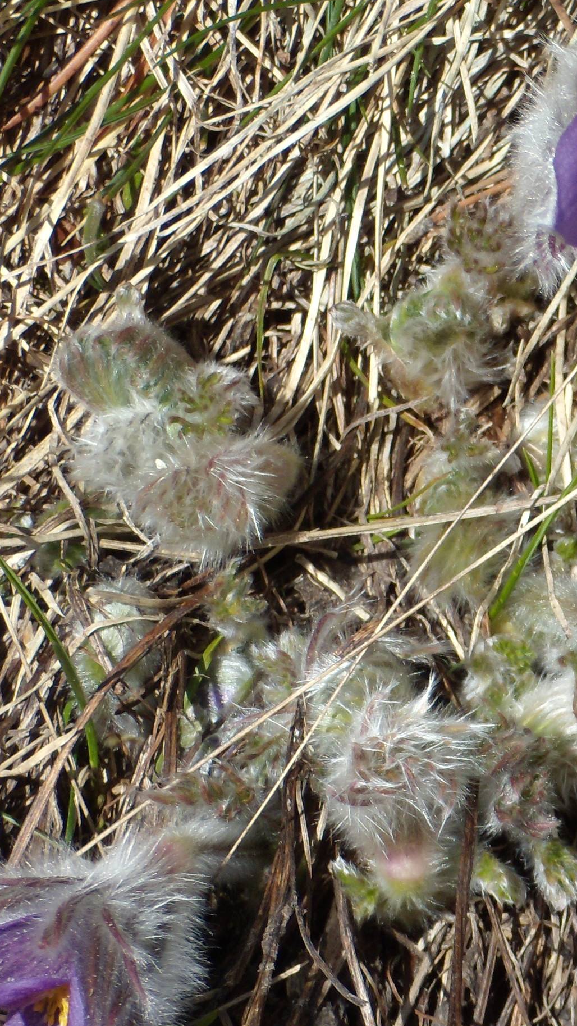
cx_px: 876
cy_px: 580
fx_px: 5874
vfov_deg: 10.0
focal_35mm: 216
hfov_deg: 5.6
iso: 80
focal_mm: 19.7
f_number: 4.2
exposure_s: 1/640
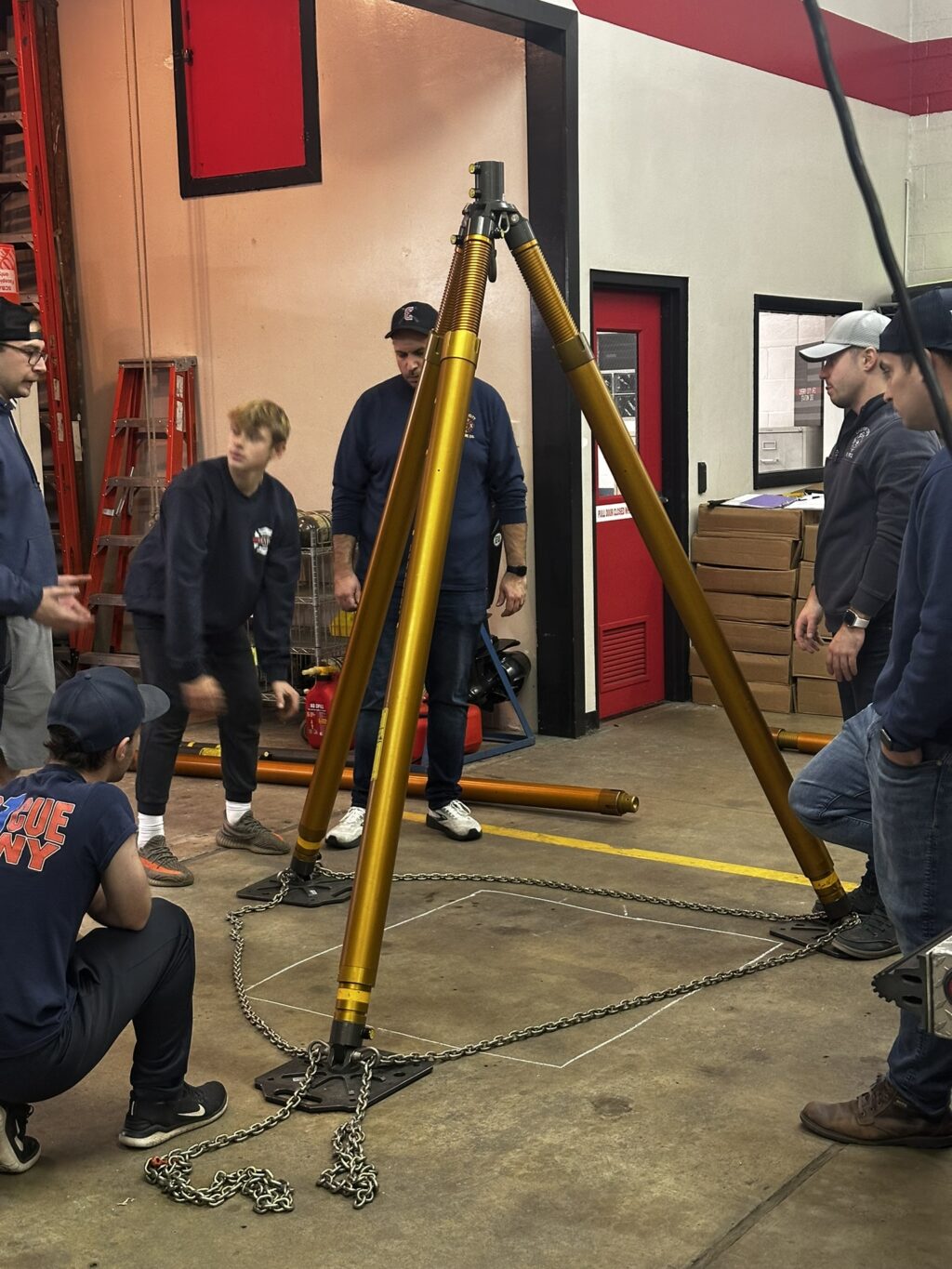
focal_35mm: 48
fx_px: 1760
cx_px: 476
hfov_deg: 30.3
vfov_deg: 39.7
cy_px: 634
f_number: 1.78
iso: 250
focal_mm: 6.86
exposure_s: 1/40
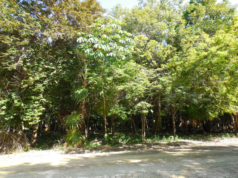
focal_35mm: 25
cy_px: 89
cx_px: 119
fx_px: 172
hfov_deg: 69.4
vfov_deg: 54.9
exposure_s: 1/200
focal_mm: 4.5
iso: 125
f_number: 3.1
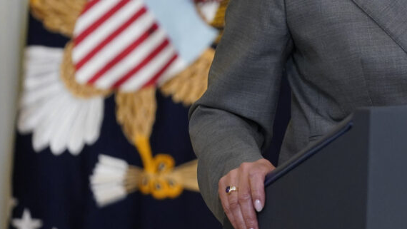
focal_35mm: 539
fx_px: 5819
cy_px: 46
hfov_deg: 4.0
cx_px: 424
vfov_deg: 2.3
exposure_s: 1/250
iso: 2000
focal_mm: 191
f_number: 2.8
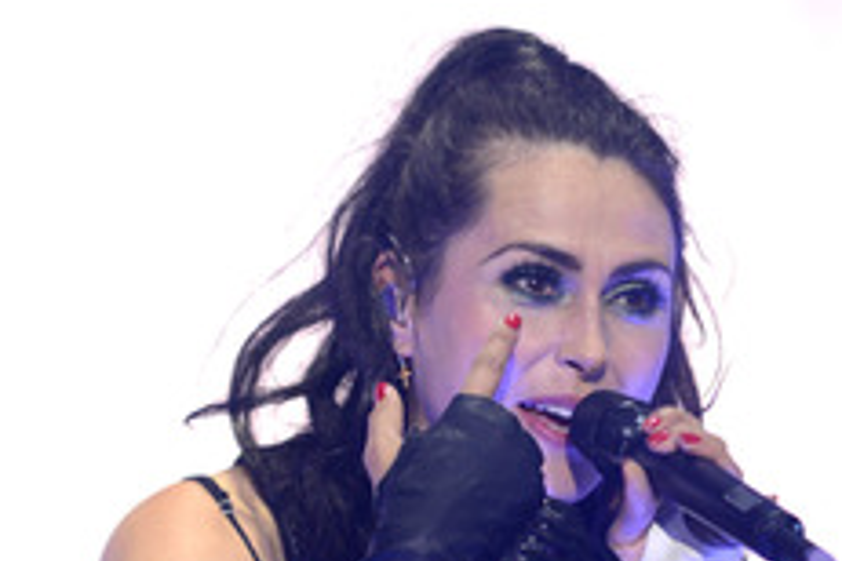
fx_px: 9121
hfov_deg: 5.3
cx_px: 611
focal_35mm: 390
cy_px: 521
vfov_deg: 3.5
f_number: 2.8
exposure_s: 1/250
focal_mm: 200
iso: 1250
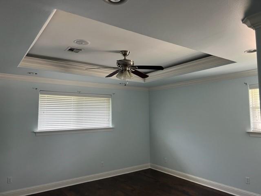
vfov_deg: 53.1
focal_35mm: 26
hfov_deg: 67.3
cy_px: 98
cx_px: 130
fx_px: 196
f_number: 1.5
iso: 125
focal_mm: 5.7
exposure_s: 1/84
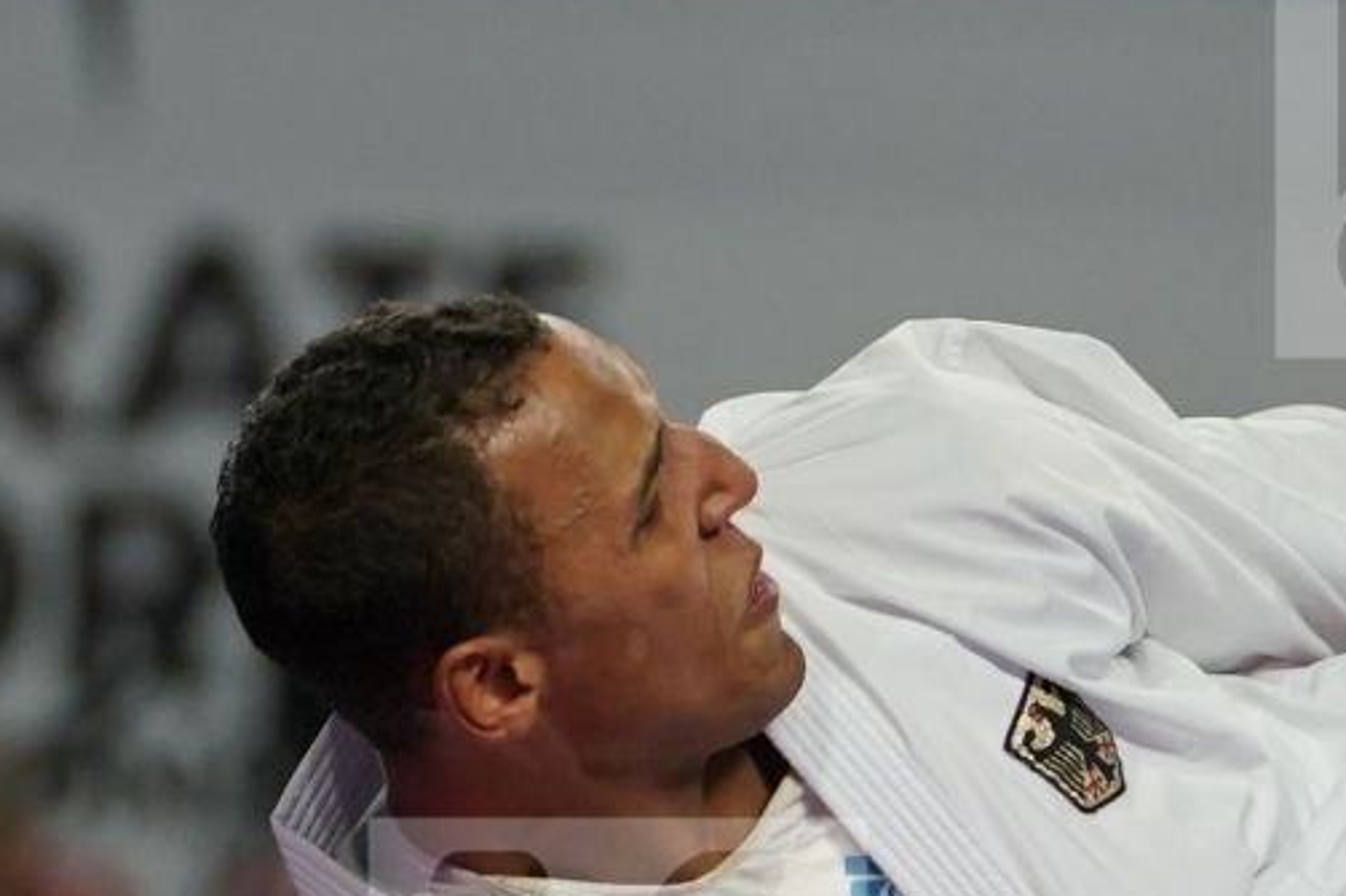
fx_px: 34123
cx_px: 1525
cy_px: 1062
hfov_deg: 2.3
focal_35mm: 913
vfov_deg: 1.5
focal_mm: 170
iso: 1250
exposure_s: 1/1000
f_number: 2.8
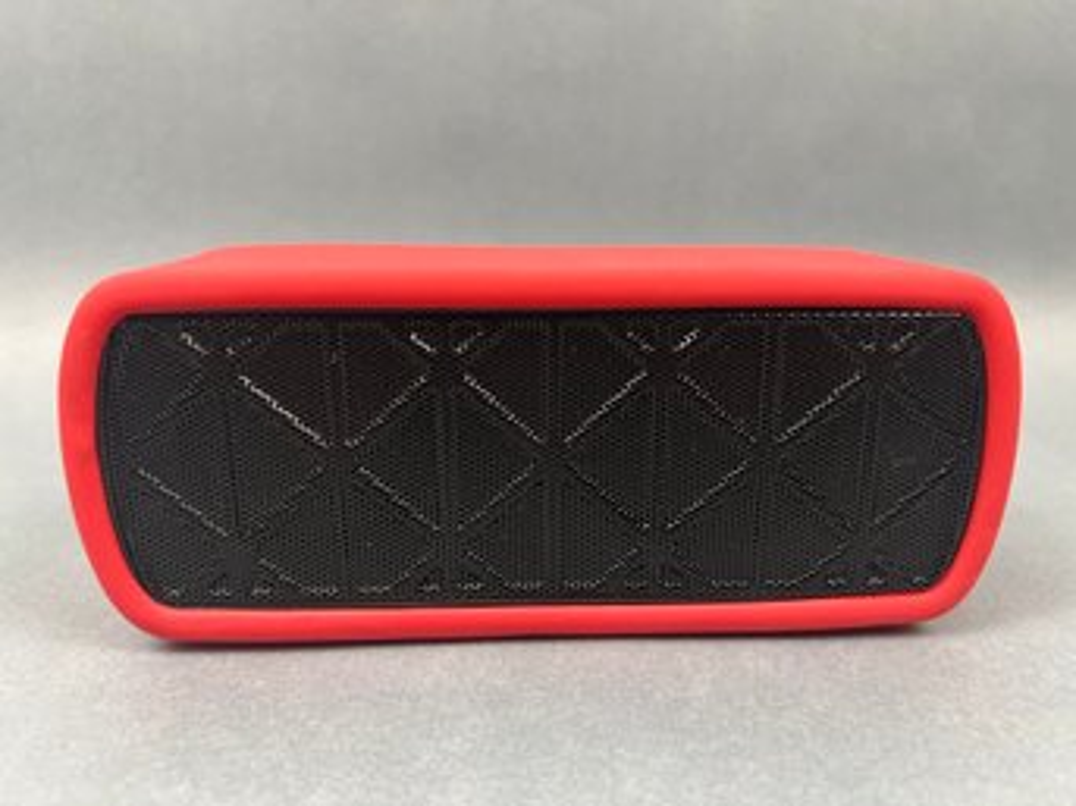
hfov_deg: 67.3
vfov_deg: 53.0
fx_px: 808
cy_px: 403
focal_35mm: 26
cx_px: 538
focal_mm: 5.7
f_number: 1.5
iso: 125
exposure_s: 1/120
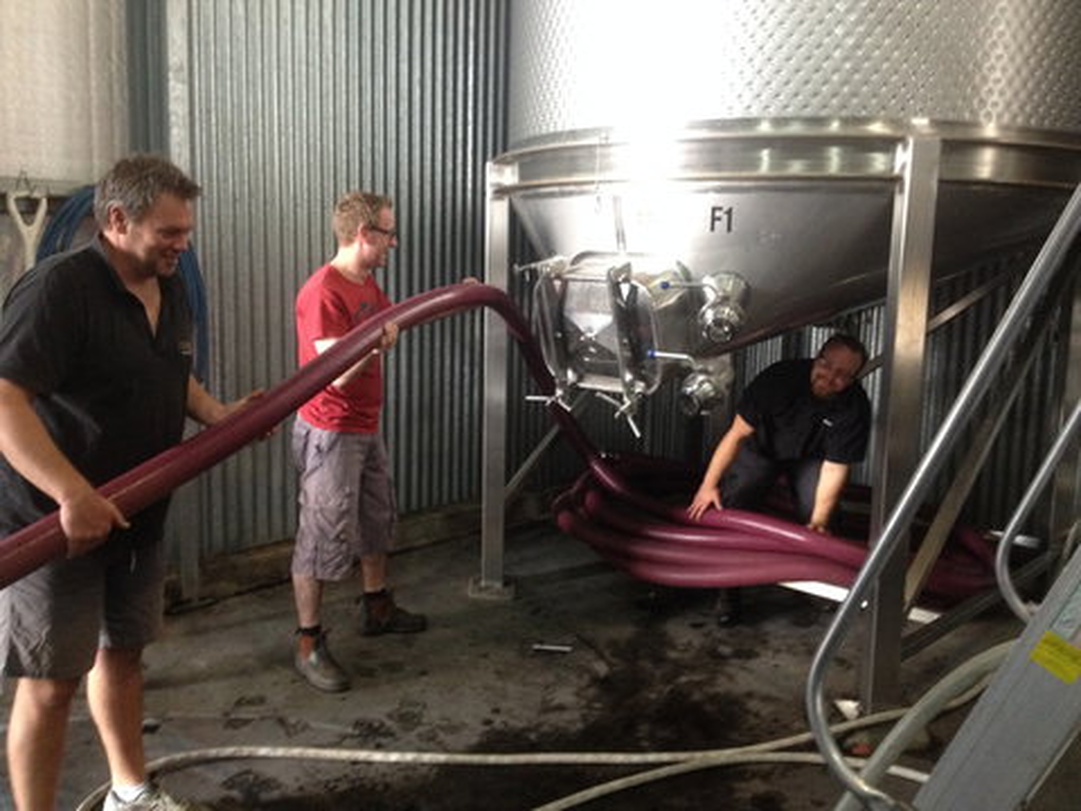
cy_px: 406
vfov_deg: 40.7
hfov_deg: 52.6
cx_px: 540
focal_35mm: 35
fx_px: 1093
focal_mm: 4.28
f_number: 2.4
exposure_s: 1/20
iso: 250
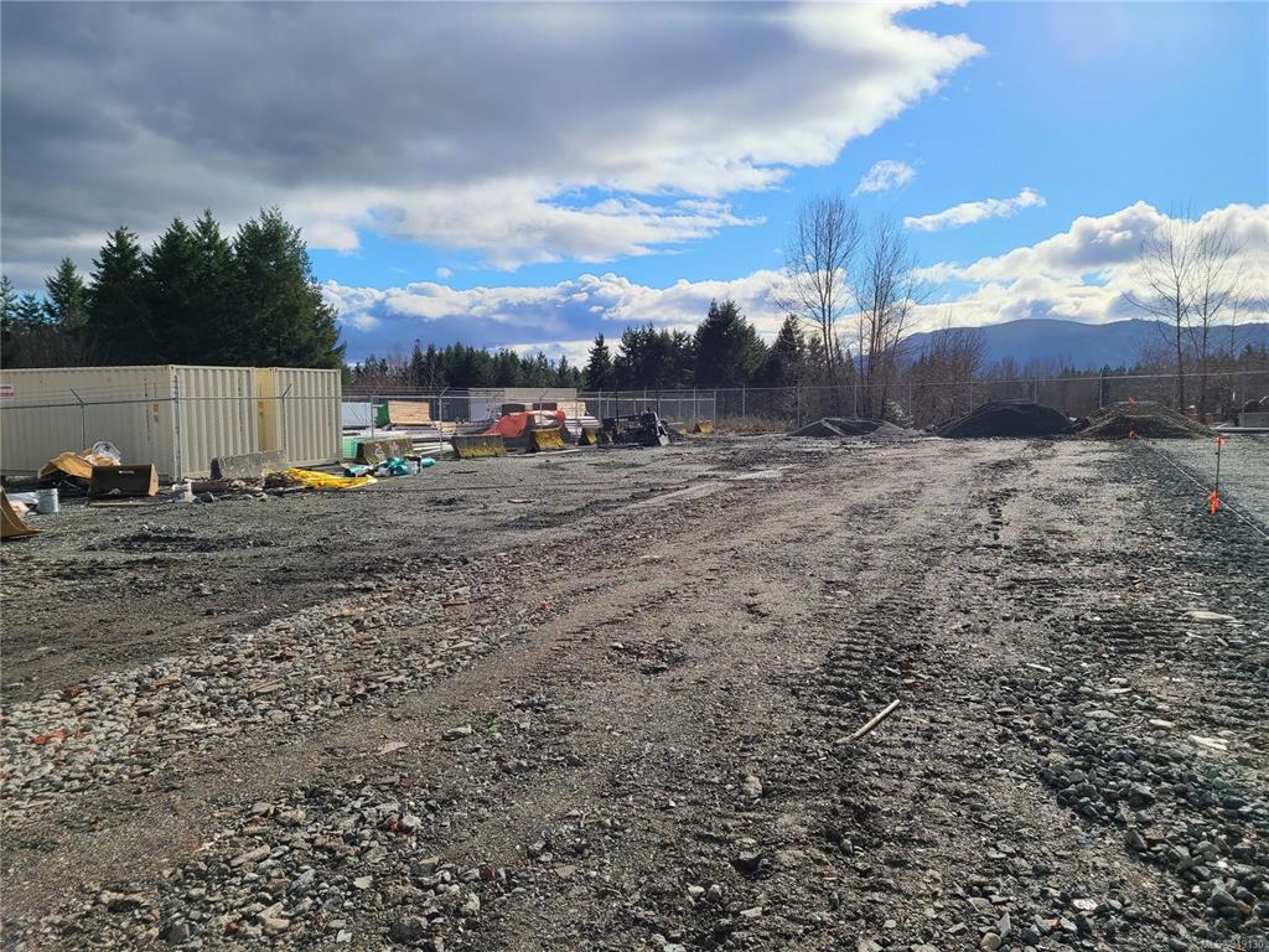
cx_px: 634
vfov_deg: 53.1
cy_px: 476
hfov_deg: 67.3
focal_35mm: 26
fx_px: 953
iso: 40
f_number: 1.8
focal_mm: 5.4
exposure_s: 1/3025
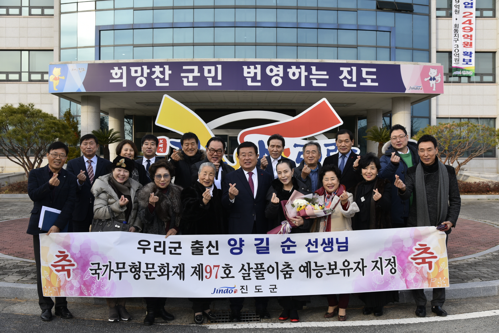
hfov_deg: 54.4
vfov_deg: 37.9
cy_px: 166
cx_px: 250
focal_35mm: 35
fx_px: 485
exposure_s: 1/125
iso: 100
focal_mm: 35
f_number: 6.3
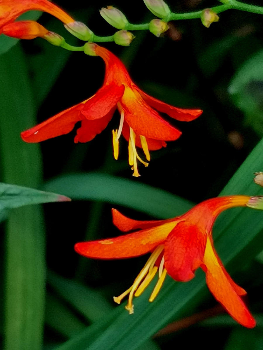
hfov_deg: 10.6
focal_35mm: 140
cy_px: 175
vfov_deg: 14.1
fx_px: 1418
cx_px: 132
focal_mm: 4.66
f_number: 1.4
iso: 160
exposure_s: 1/100
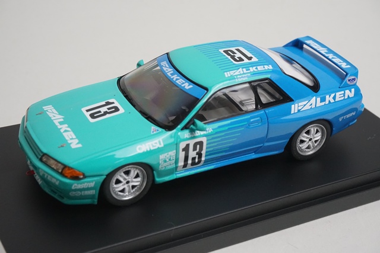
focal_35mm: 63
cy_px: 126
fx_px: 665
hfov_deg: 31.9
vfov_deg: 21.6
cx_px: 190
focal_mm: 42
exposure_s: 1/40
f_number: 13
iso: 3200
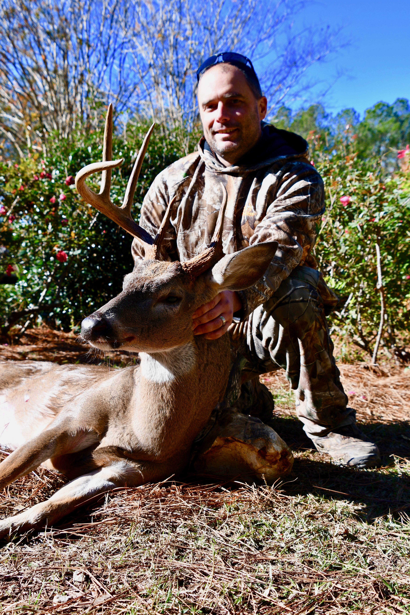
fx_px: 717
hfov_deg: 31.9
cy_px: 308
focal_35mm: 42
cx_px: 205
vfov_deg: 46.4
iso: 140
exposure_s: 1/250
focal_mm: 28
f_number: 8
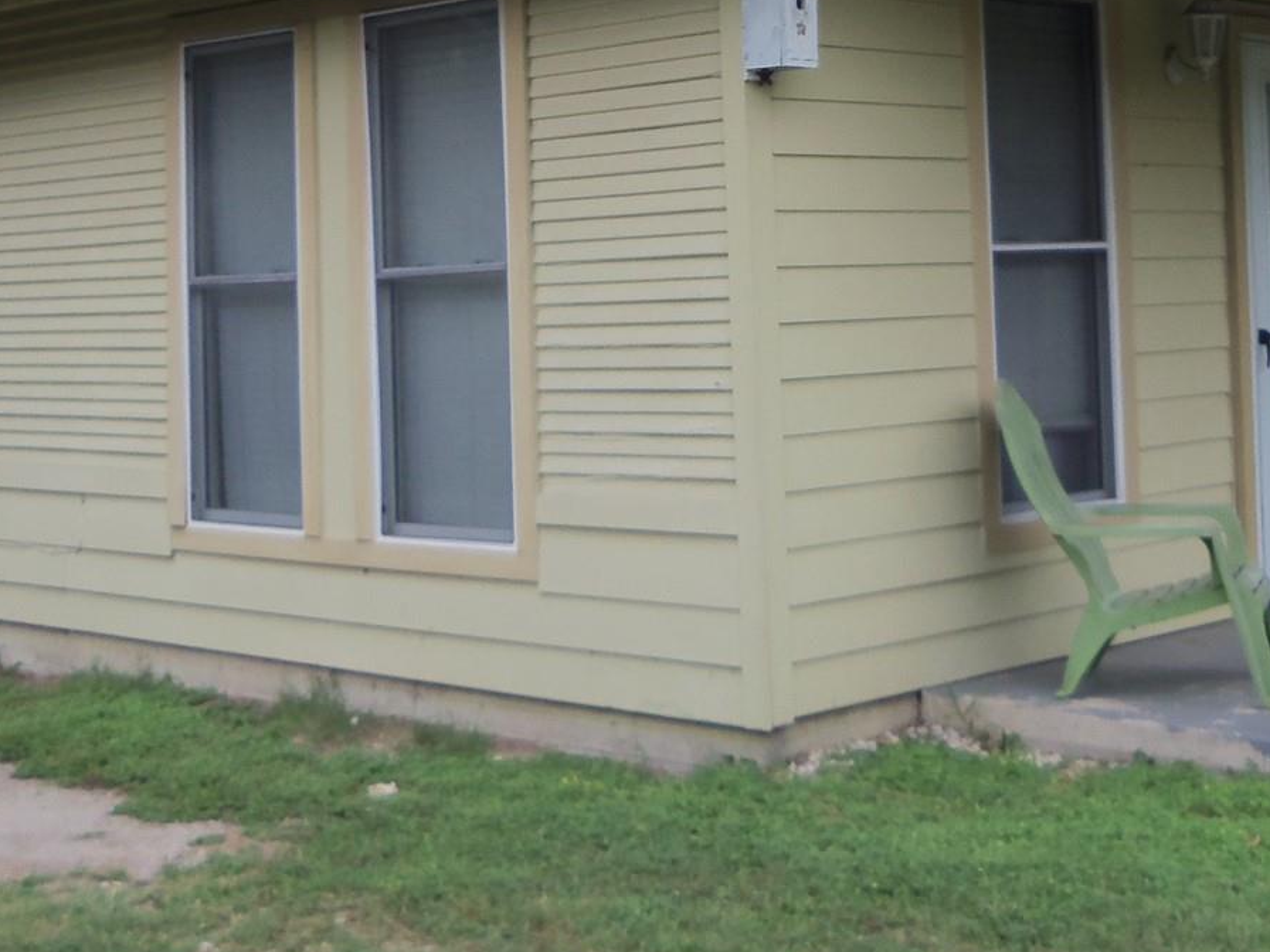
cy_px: 239
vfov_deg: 22.7
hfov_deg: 30.2
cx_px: 740
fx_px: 2348
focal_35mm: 64
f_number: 3.9
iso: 64
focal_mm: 5.1
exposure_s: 1/320
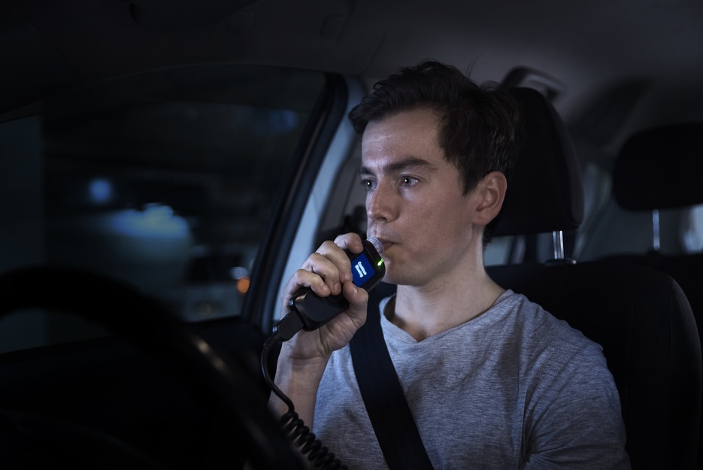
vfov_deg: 30.6
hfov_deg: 44.5
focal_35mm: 44
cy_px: 235
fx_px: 860
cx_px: 352
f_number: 2.8
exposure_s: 1/50
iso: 1600
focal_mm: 44
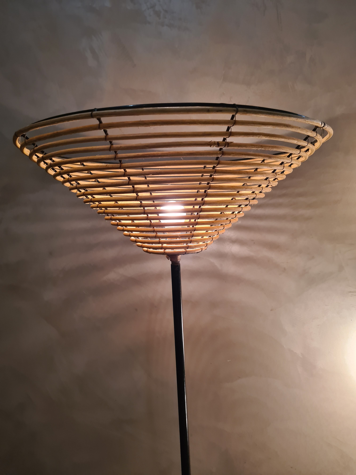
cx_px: 178
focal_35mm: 26
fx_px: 357
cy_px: 238
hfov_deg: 53.1
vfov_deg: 67.3
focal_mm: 5.4
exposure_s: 1/50
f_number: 1.8
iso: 125
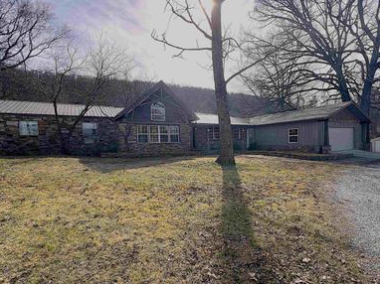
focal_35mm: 17
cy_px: 152
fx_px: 187
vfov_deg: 74.6
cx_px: 207
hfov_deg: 90.8
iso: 32
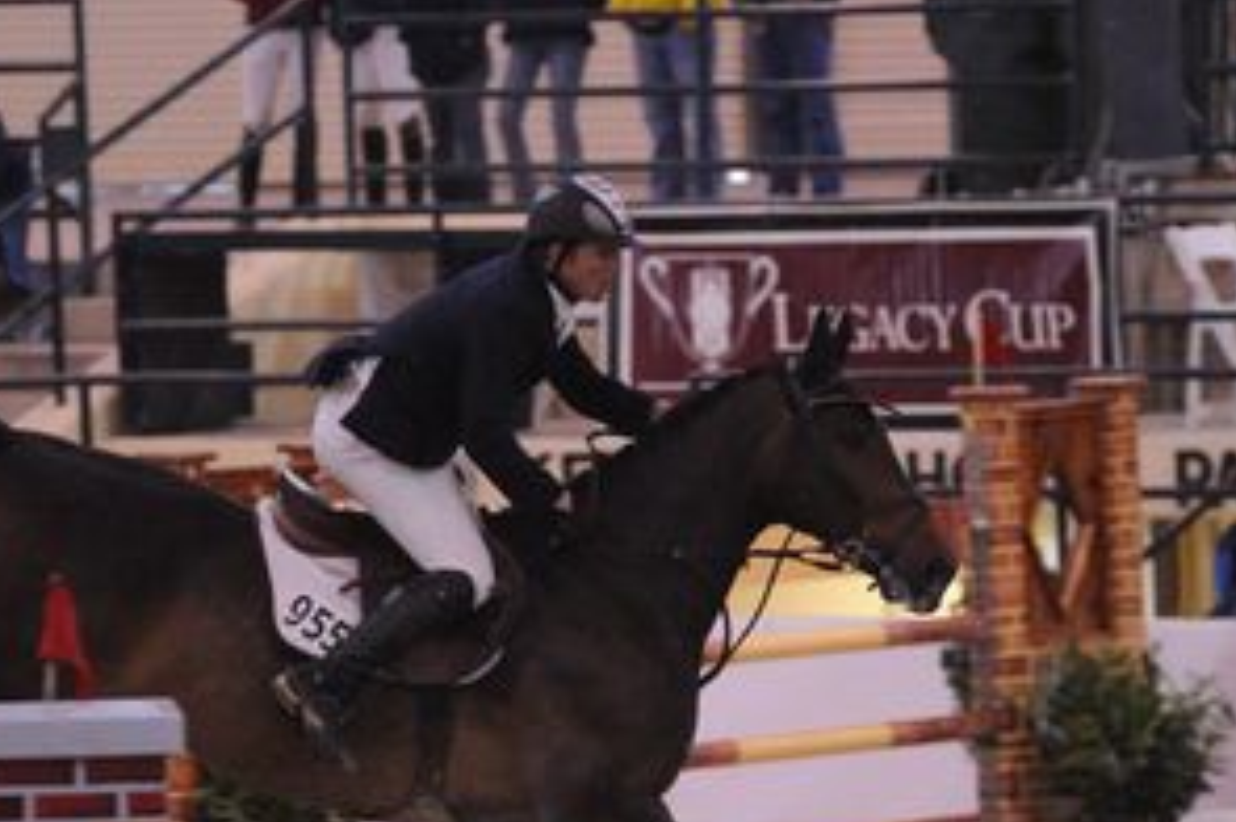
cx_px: 545
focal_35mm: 434
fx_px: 14884
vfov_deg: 3.2
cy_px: 612
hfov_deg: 4.8
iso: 5000
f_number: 2.8
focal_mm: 200
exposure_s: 1/400
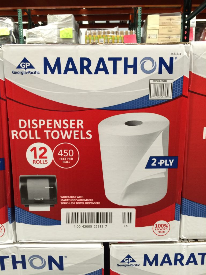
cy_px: 138
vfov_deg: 61.7
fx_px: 230
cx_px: 103
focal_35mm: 29
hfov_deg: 48.2
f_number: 2.2
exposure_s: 1/33
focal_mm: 4.15
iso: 125
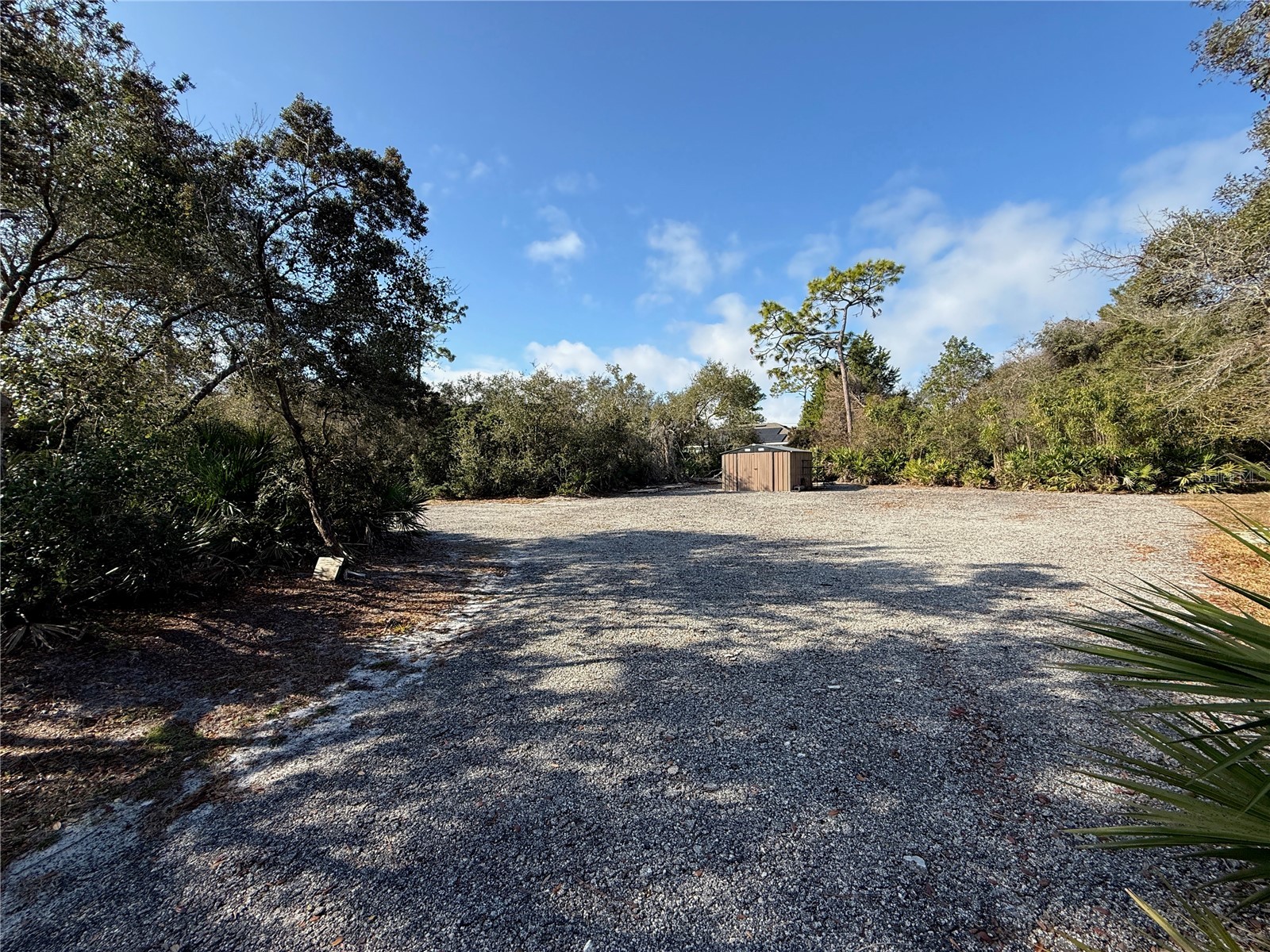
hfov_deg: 102.1
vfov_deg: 85.7
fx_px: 514
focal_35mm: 14
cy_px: 476
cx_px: 635
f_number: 2.2
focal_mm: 2.22
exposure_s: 1/1105
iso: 50
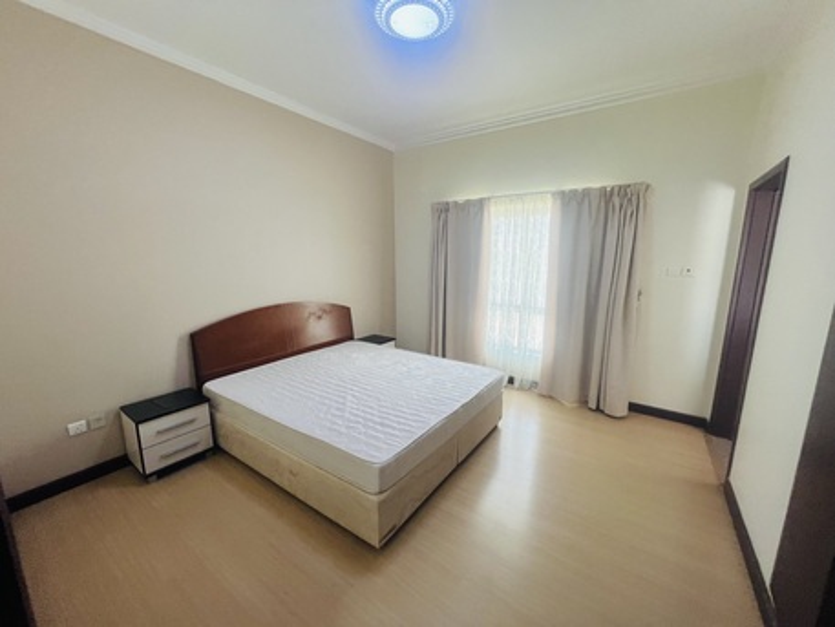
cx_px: 418
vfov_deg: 89.9
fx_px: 314
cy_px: 314
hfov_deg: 106.2
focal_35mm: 13
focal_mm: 1.57
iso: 160
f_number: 1.8
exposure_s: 1/99
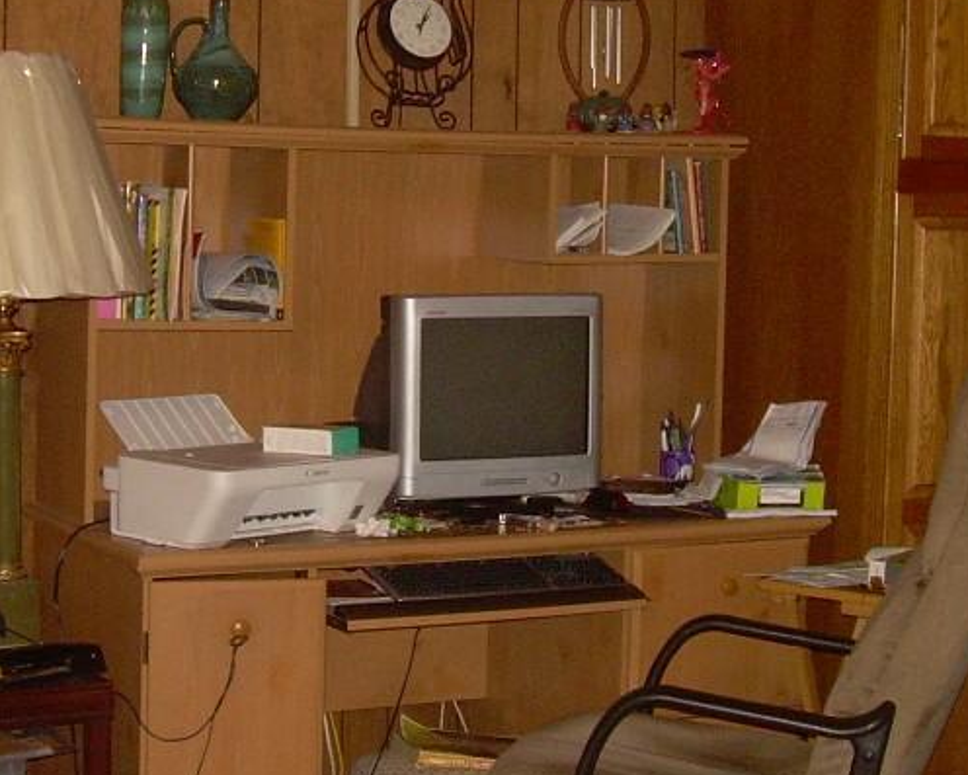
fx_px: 2436
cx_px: 355
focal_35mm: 85
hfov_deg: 22.4
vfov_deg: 18.0
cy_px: 182
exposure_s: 1/60
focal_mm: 6.3
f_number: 2.8
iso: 200
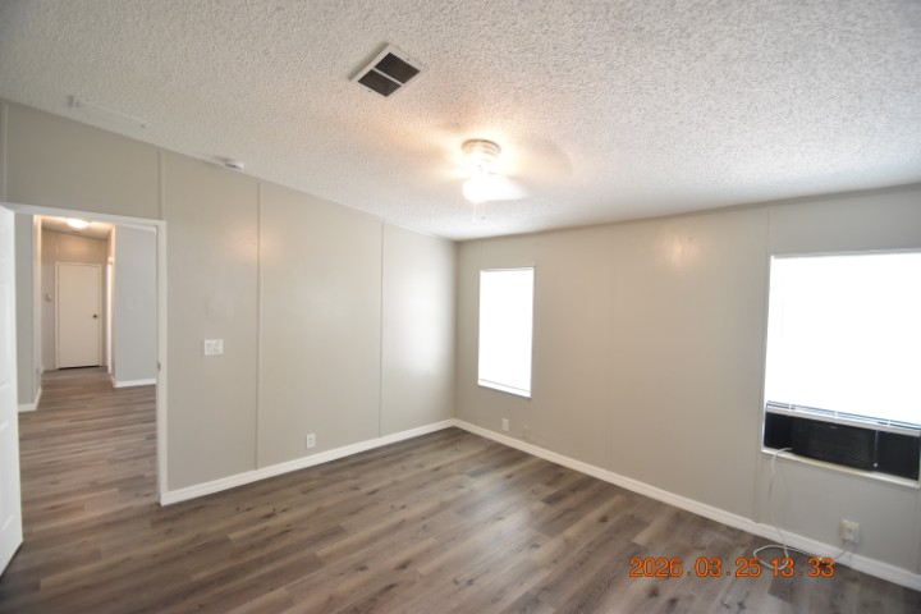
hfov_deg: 100.4
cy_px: 307
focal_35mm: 15
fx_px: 384
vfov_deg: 77.3
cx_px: 460
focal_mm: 10
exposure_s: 1/30
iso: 800
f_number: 3.5
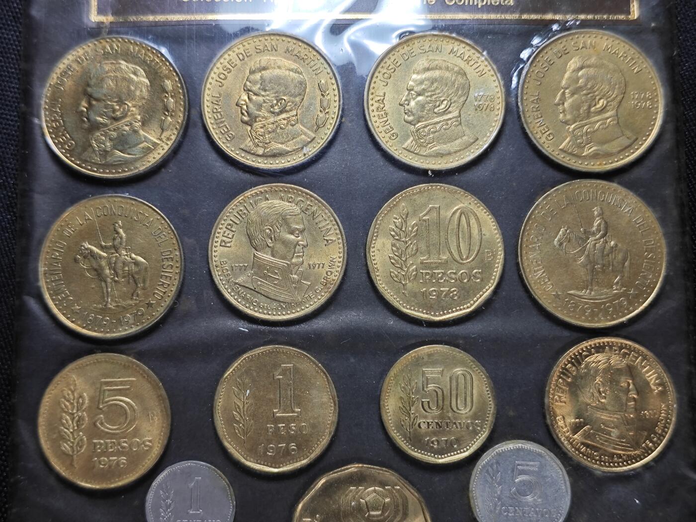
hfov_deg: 38.9
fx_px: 985
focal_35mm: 49
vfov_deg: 29.7
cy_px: 261
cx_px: 348
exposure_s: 1/100
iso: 80
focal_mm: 5.84
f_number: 1.6
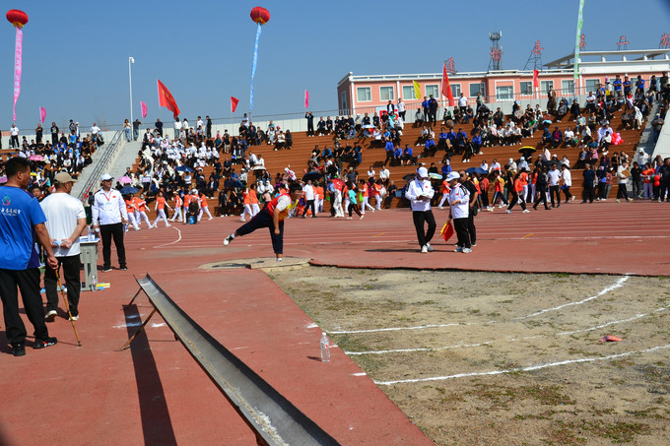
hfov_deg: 51.3
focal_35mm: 38
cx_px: 335
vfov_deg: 35.5
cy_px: 223
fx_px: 698
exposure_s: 1/500
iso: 250
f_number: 11
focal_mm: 25
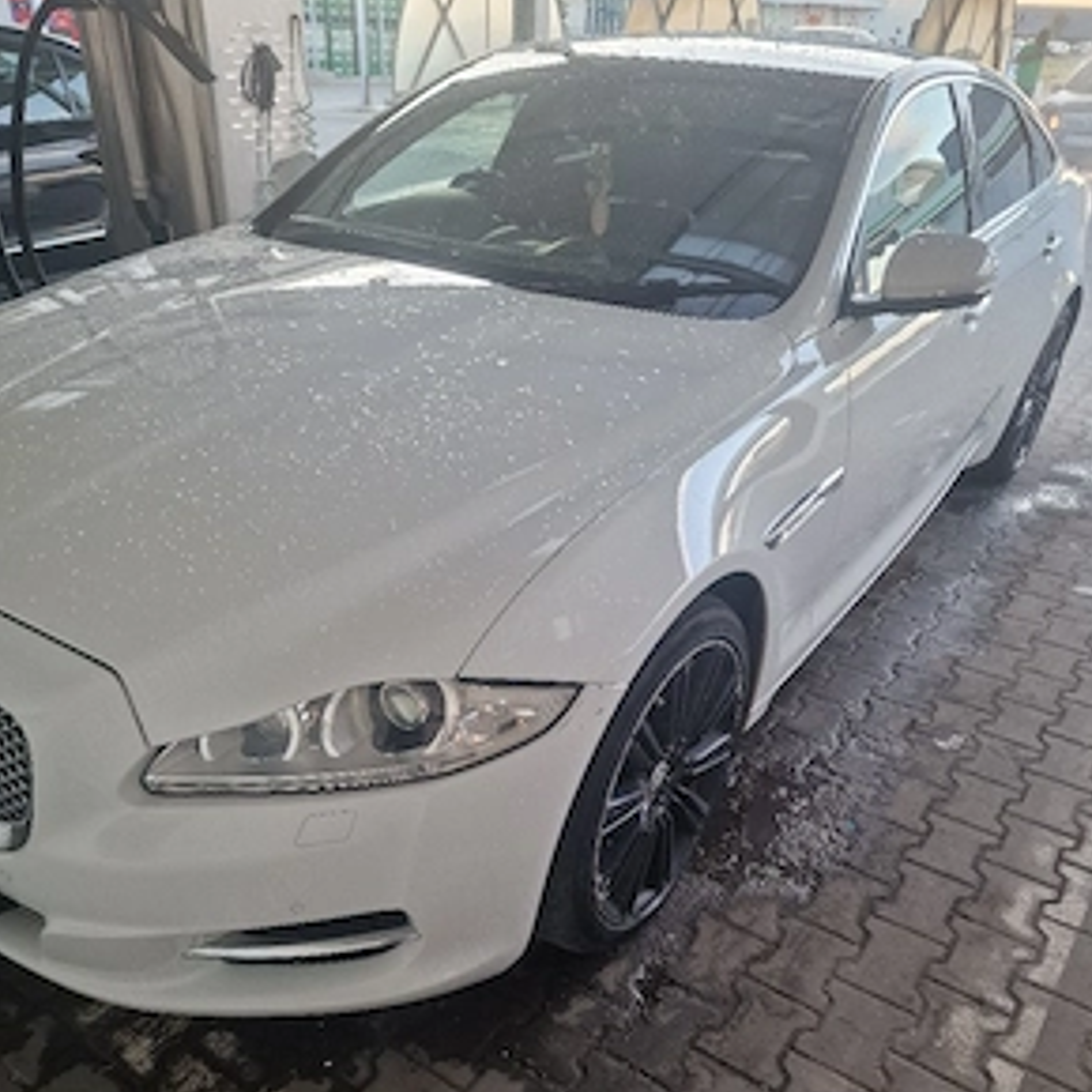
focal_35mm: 28
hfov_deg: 57.3
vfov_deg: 56.4
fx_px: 999
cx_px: 561
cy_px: 700
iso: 200
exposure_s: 1/100
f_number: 1.8
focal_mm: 6.4
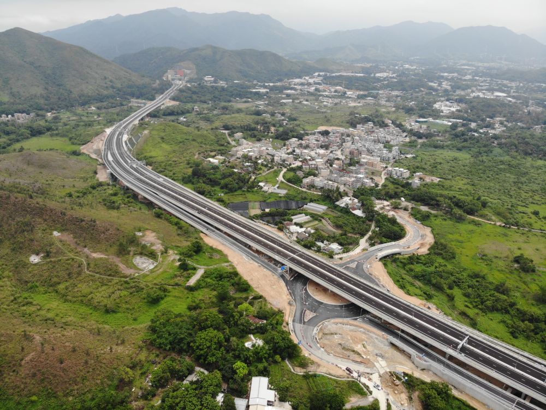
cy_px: 205
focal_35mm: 24
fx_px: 379
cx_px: 273
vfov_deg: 56.8
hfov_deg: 71.6
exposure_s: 1/807
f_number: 2.8
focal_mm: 4.5
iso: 100
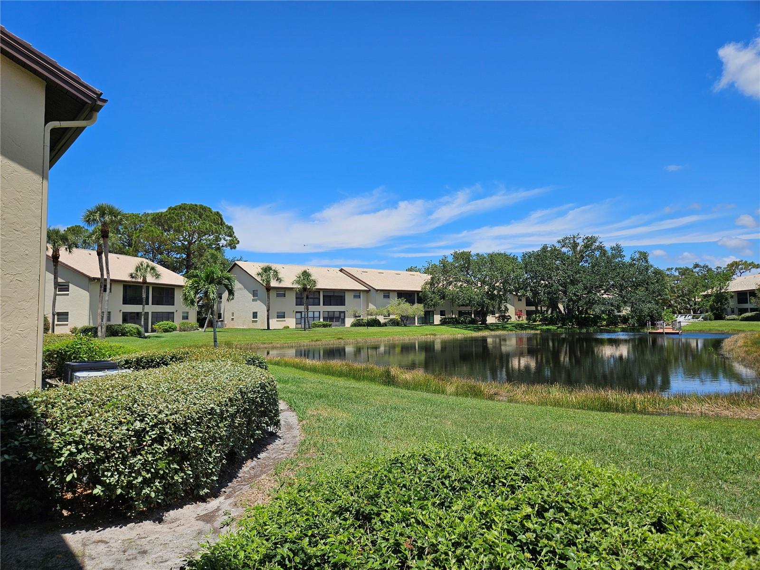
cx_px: 380
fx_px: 505
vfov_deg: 58.9
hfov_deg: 73.9
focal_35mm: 23
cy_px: 285
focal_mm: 5.4
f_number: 1.8
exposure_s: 1/2913
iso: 25
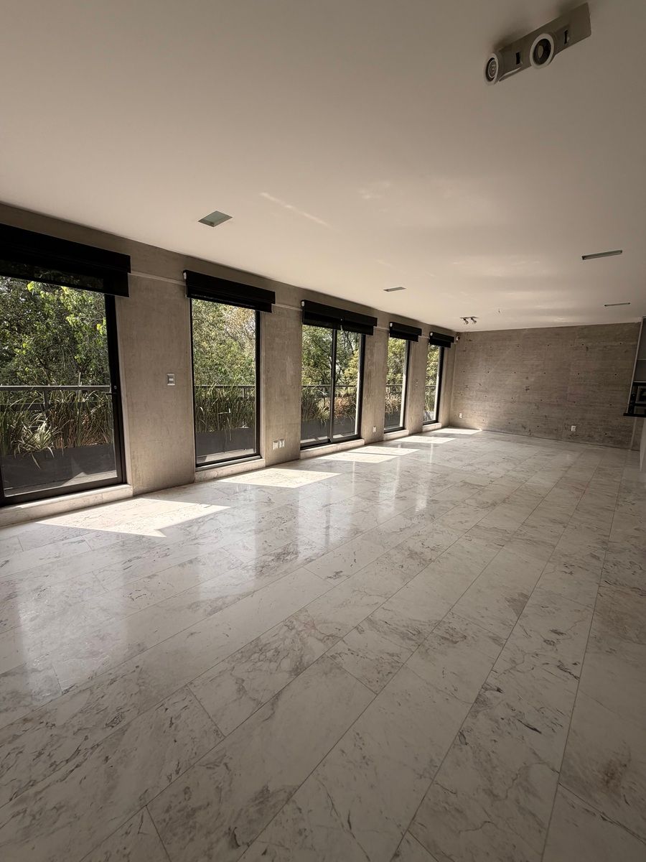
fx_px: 348
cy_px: 431
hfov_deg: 85.7
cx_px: 323
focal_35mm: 14
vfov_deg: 102.1
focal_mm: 2.22
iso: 50
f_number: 2.2
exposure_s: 1/502
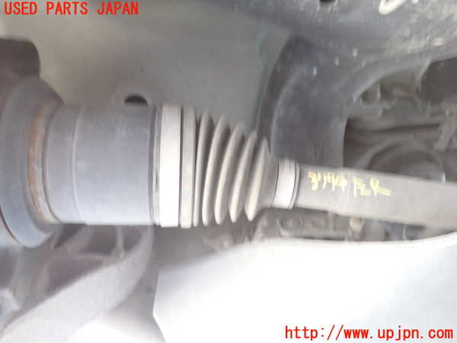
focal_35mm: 25
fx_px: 330
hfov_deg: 69.4
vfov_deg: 54.9
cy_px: 172
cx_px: 228
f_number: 2
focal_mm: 4.5
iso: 800
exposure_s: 1/25
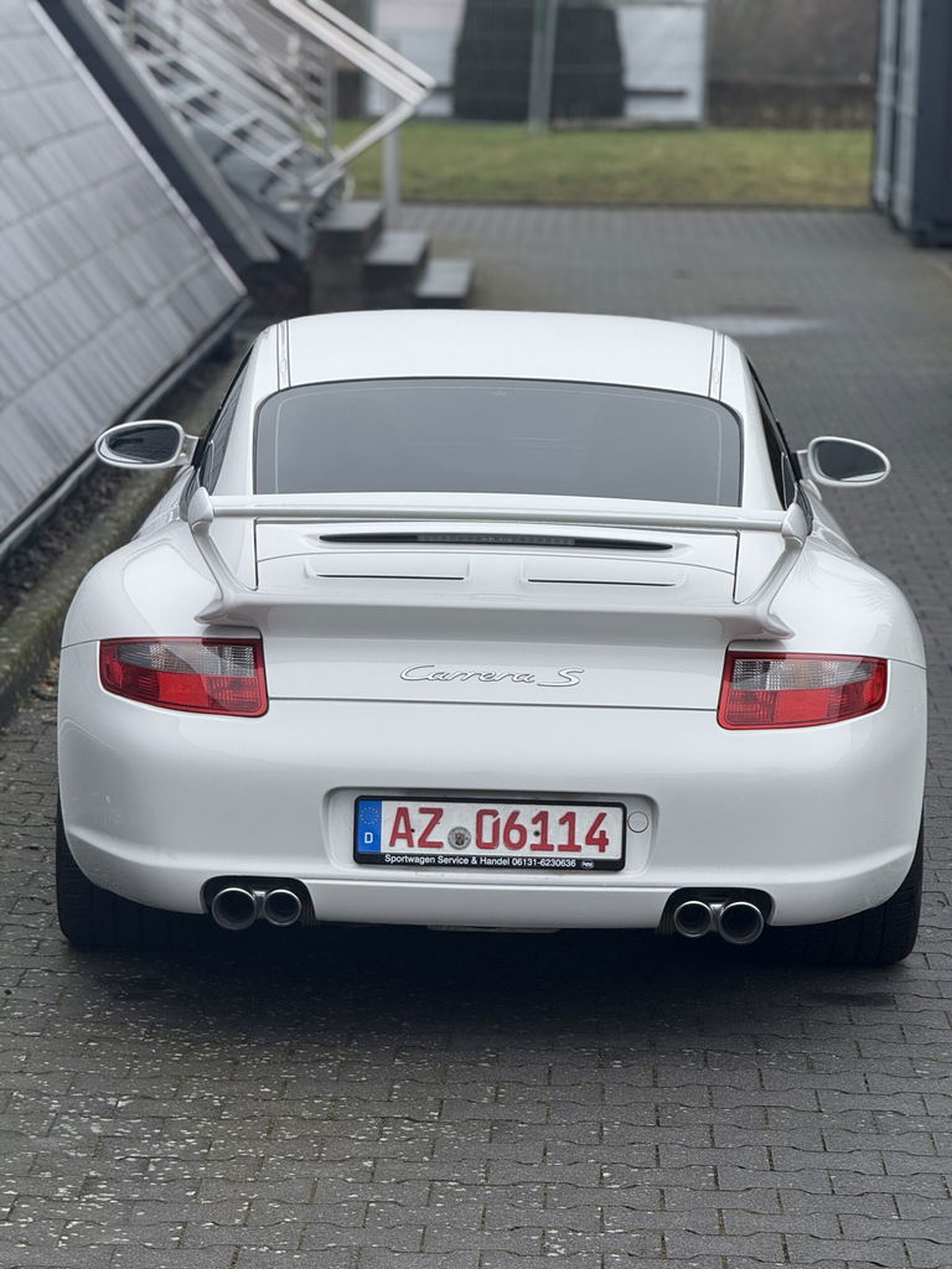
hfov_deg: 12.3
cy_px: 634
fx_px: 4400
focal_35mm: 120
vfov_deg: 16.4
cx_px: 476
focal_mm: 15.66
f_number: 2.8
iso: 64
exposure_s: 1/387
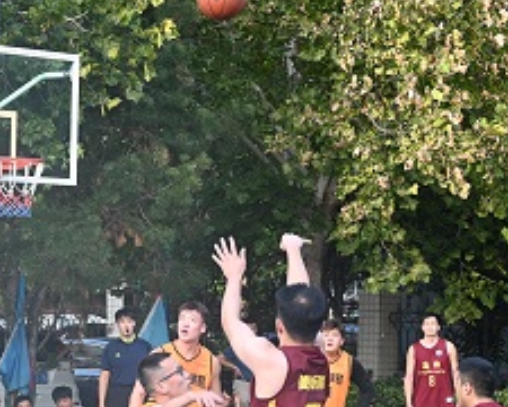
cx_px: 217
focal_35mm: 118
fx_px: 1774
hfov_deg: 16.3
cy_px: 343
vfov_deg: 13.0
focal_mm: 45
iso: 400
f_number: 4
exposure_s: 1/200
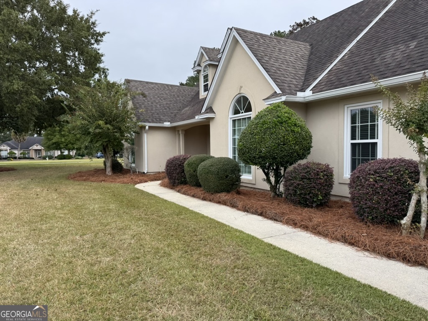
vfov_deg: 56.8
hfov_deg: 71.6
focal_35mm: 24
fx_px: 297
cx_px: 214
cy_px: 160
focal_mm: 6.76
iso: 80
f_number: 1.78
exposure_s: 1/864
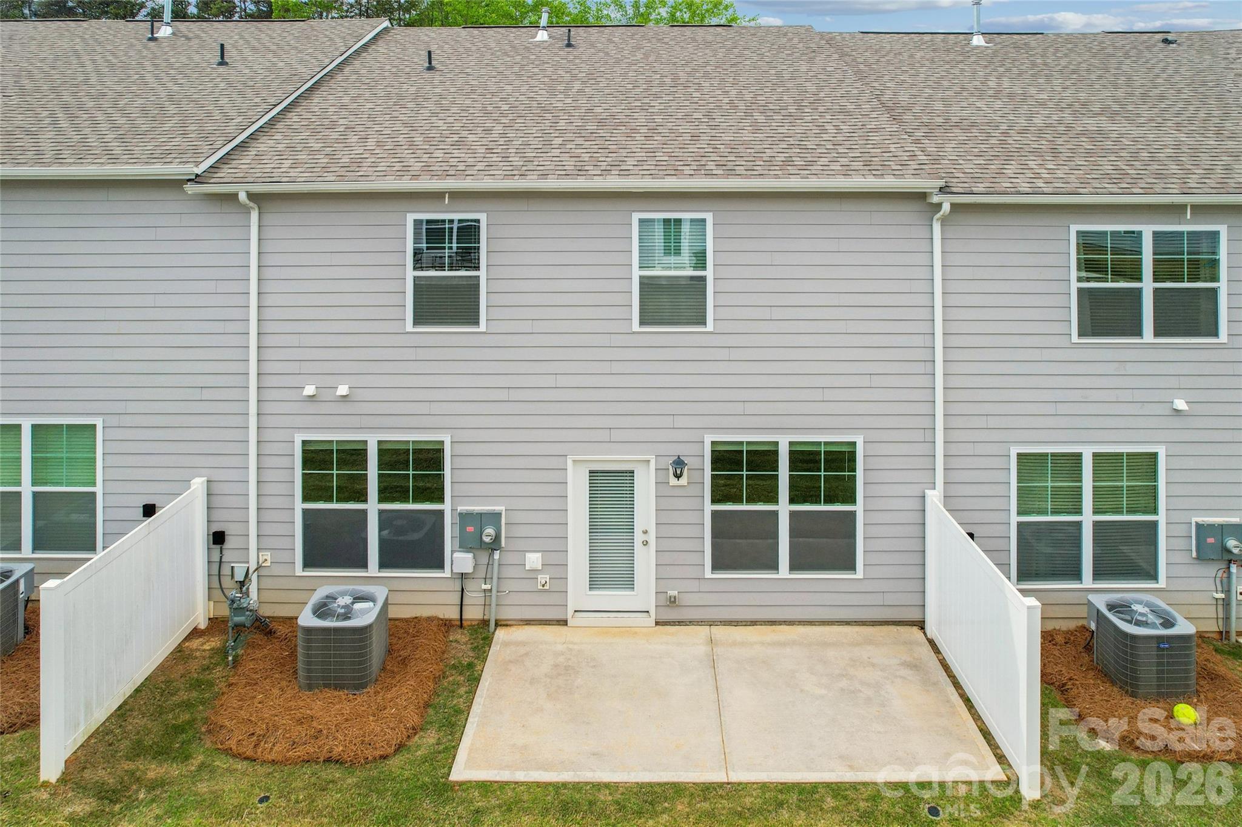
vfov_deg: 57.2
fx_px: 759
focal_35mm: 22
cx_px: 621
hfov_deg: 78.6
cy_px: 414
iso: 140
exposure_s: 1/160
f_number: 2.8
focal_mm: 8.4
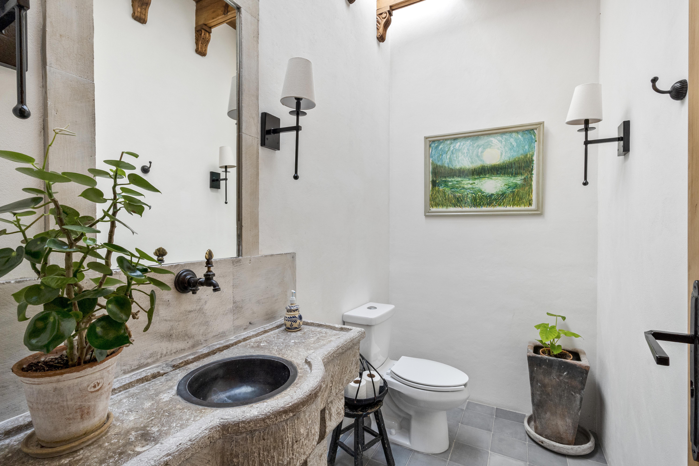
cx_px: 350
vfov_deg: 72.1
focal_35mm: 16
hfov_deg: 95.0
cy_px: 233
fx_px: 320
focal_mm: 11
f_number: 8
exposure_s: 1/45
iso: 400
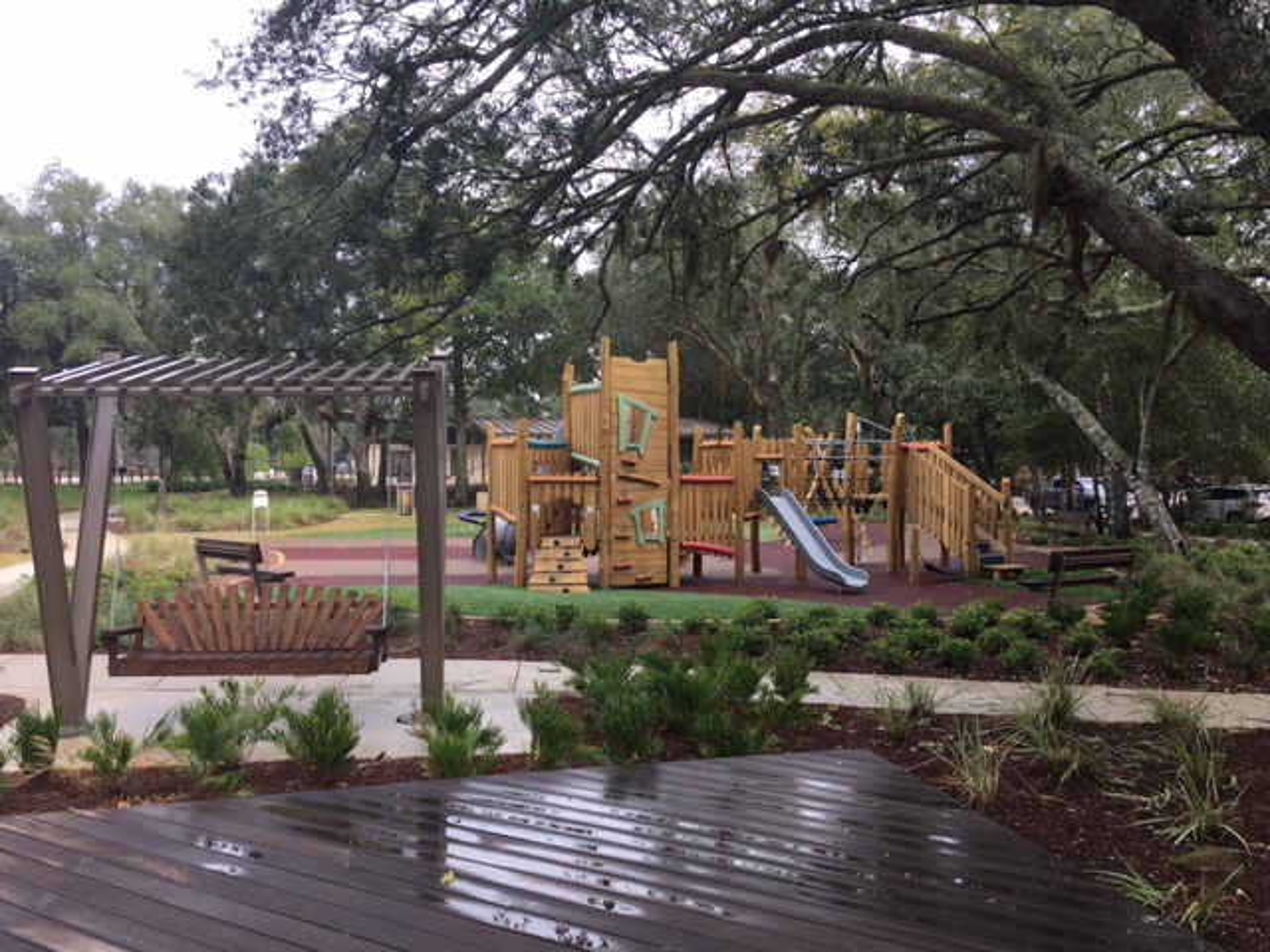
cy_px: 476
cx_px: 635
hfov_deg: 61.7
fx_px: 1064
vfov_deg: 48.2
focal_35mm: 29
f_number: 2.2
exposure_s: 1/250
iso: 25
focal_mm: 4.15
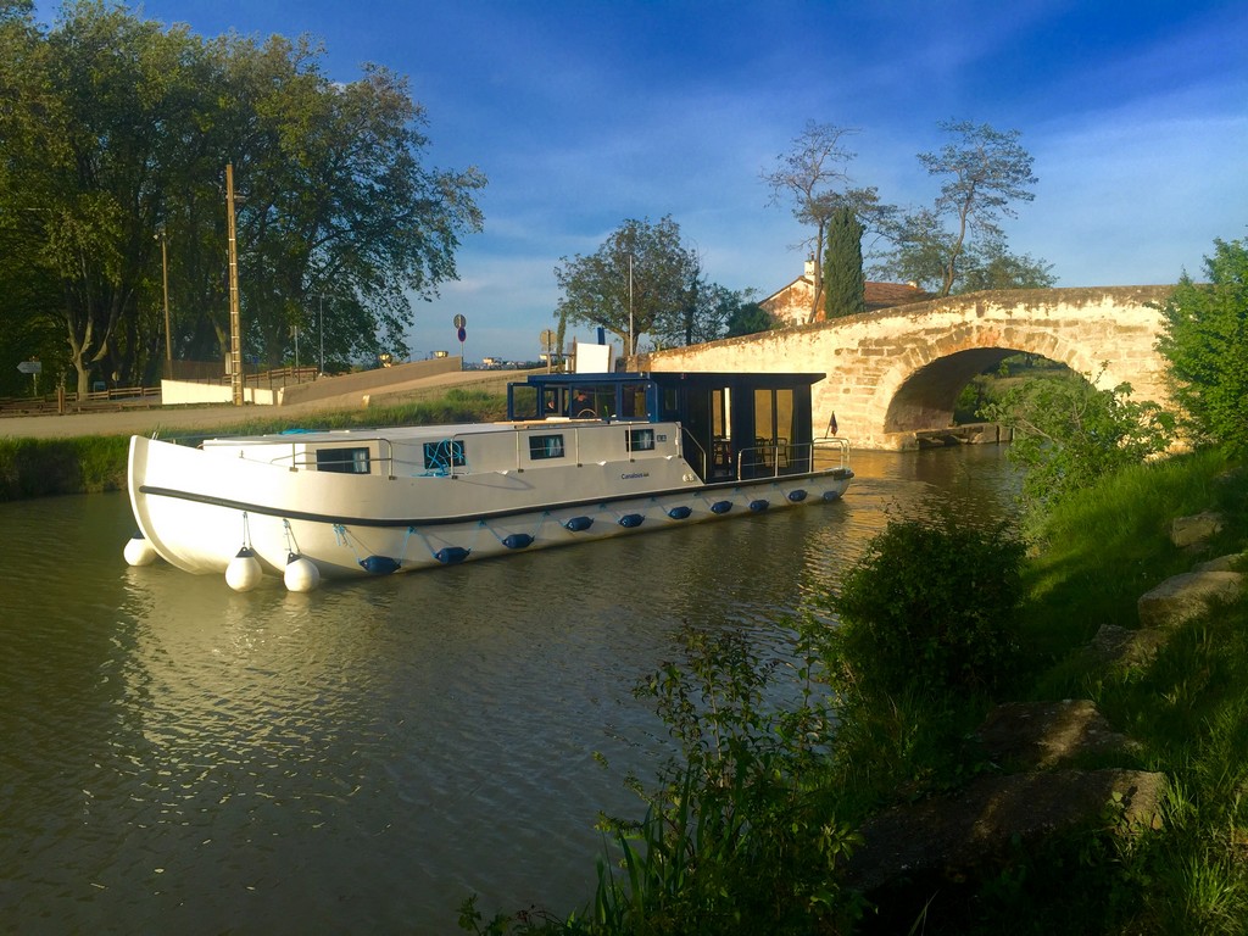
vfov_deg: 48.2
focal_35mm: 29
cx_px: 624
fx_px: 1046
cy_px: 468
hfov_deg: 61.7
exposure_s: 1/1364
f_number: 2.2
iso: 32
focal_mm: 4.15
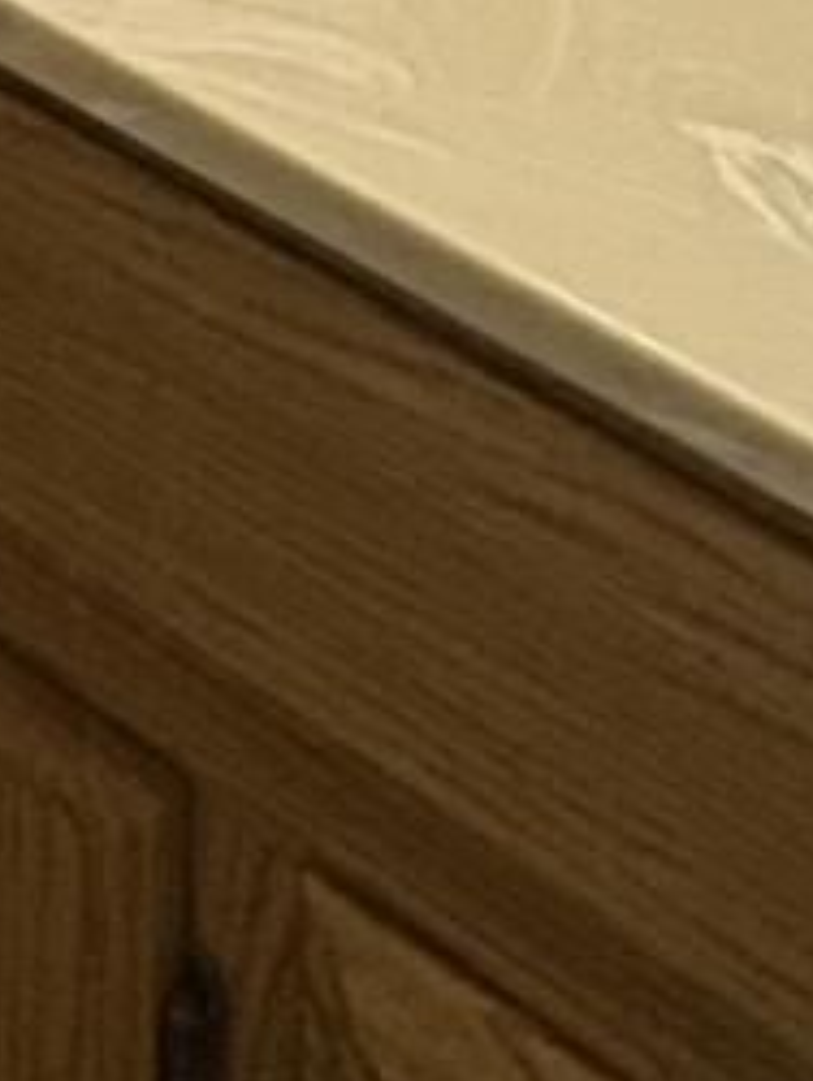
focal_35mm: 112
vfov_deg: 11.7
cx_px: -908
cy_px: -1985
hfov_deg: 11.6
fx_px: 3501
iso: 200
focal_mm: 2.22
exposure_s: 1/60
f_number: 2.2
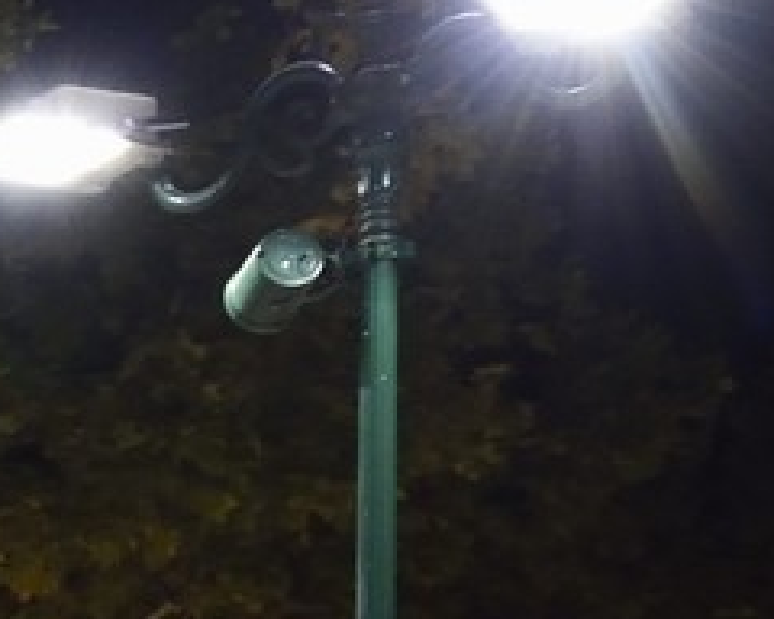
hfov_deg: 9.4
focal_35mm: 150
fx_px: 3436
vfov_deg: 9.5
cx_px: -1719
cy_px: 1306
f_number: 6.3
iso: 1600
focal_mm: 24
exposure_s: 1/60
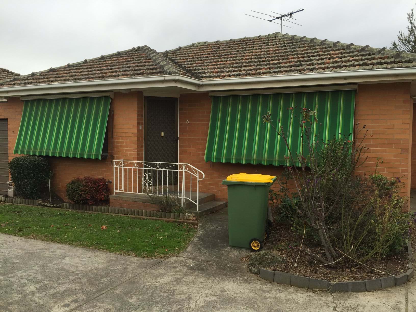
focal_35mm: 29
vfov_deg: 48.2
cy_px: 156
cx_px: 208
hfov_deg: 61.7
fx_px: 349
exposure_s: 1/465
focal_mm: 4.15
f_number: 2.2
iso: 32
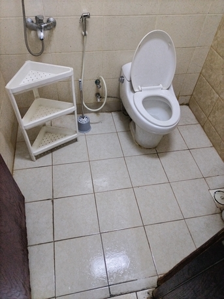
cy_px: 150
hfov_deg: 53.1
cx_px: 112
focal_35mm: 26
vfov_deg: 67.3
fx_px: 224
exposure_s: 1/100
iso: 9643
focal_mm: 4.7
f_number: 1.8
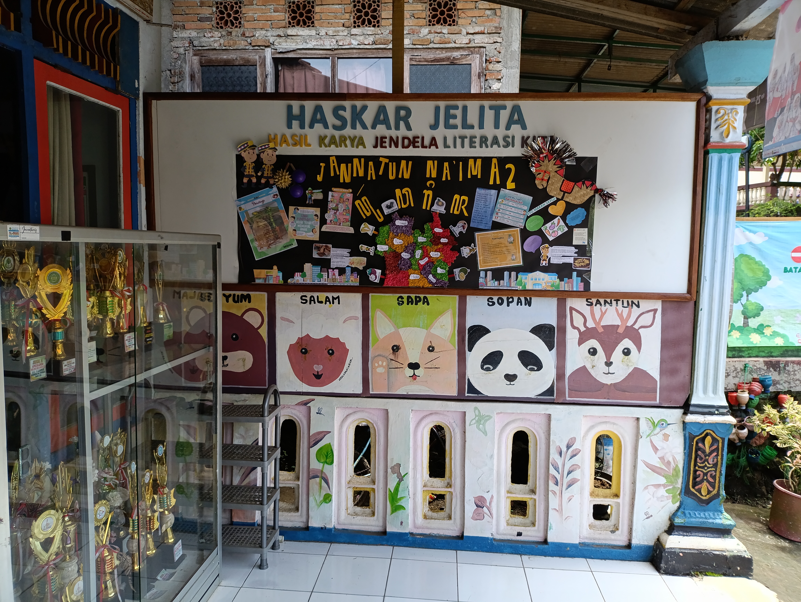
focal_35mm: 25
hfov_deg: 69.4
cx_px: 400
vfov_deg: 54.9
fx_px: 579
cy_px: 301
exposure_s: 1/120
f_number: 1.7
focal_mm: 4.71
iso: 100
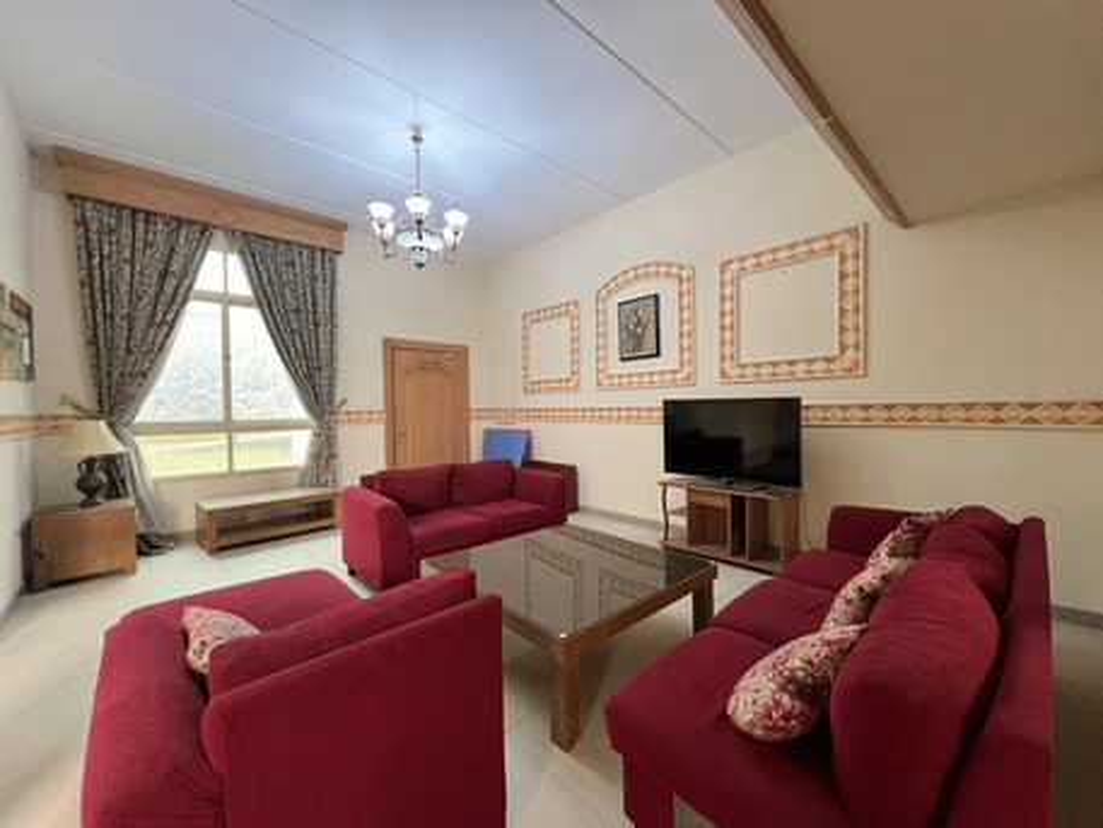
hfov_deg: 106.2
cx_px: 552
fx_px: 414
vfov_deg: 89.9
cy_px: 414
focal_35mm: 13
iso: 320
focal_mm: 1.57
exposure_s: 1/50
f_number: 1.8
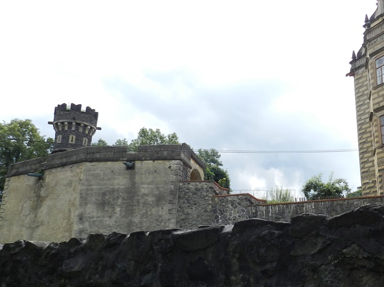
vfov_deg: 38.6
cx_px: 248
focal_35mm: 37
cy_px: 158
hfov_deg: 49.5
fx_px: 410
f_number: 3.4
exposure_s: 1/800
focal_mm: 4
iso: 160
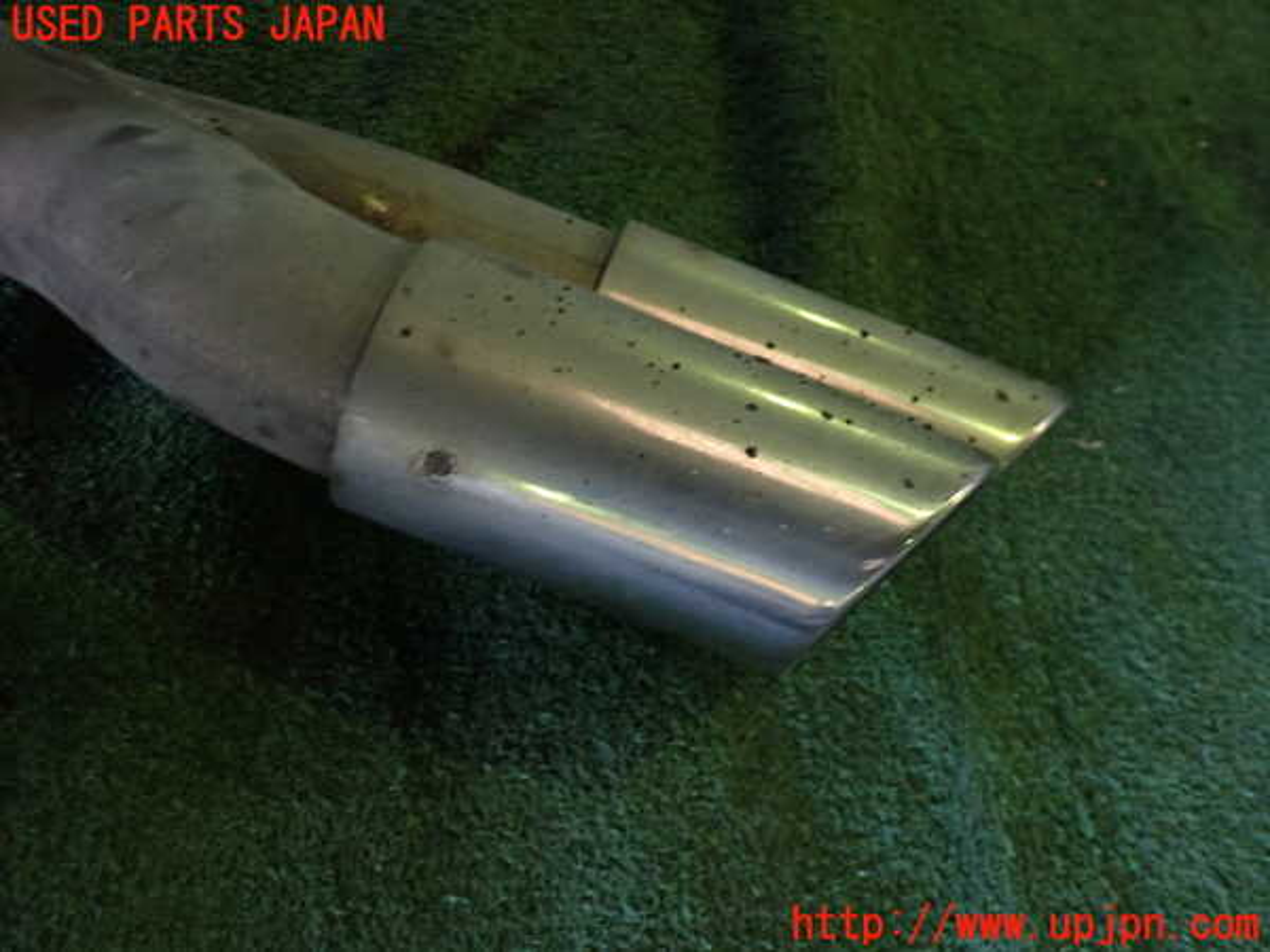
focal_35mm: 30
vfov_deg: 46.8
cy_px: 476
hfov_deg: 60.0
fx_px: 1101
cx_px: 635
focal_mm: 5.4
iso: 320
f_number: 2.3
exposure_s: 1/30
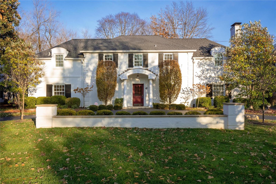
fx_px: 245
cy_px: 92
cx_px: 138
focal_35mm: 32
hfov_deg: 58.7
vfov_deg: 41.1
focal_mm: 16
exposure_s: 1/250
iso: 400
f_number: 8
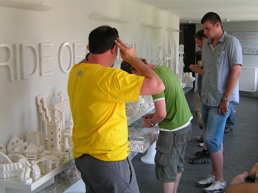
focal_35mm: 47
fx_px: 350
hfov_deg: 40.4
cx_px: 130
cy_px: 75
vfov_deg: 30.8
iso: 50
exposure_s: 1/50
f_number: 2.8
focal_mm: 6.3
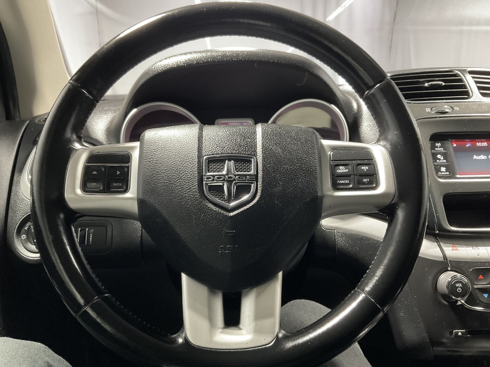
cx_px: 245
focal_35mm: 29
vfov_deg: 48.2
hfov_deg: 61.7
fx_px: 411
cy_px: 184
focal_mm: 3
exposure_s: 1/33
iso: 250
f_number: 1.8
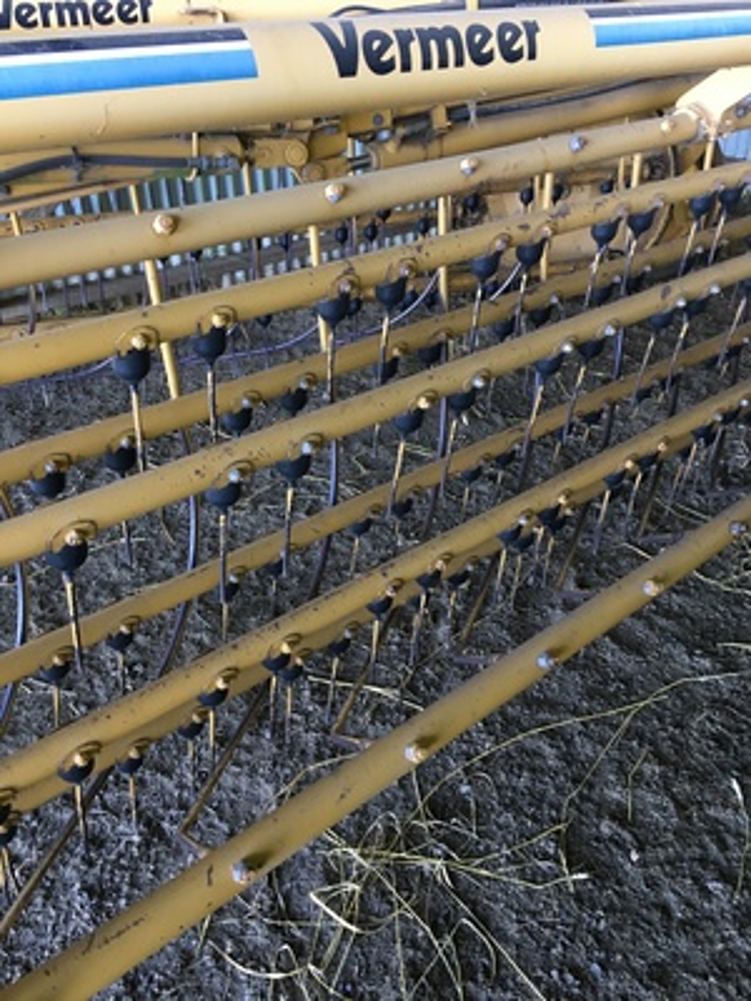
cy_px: 500
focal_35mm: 29
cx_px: 376
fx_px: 839
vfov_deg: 61.7
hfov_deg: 48.2
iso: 125
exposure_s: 1/33
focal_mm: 4.15
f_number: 2.2
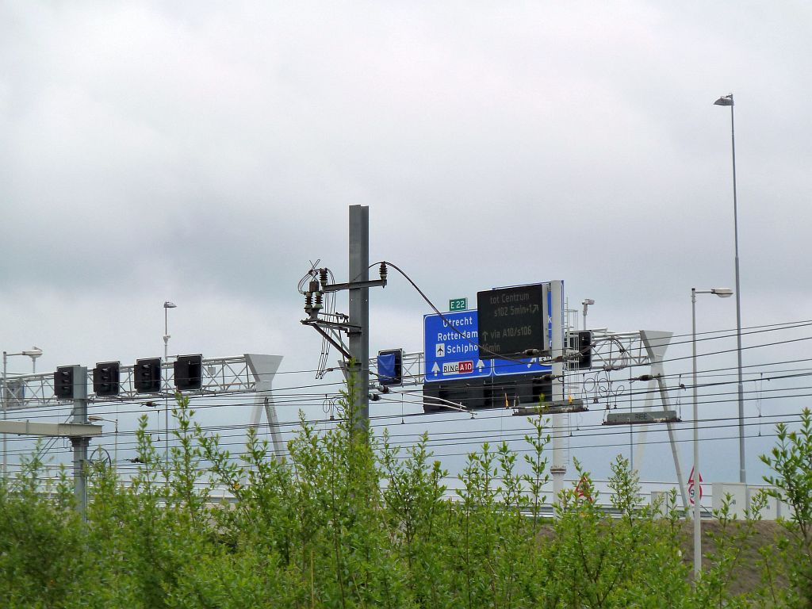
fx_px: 3448
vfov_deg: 10.1
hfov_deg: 13.4
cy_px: 304
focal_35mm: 147
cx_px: 406
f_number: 4.5
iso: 125
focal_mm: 24.1
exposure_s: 1/320
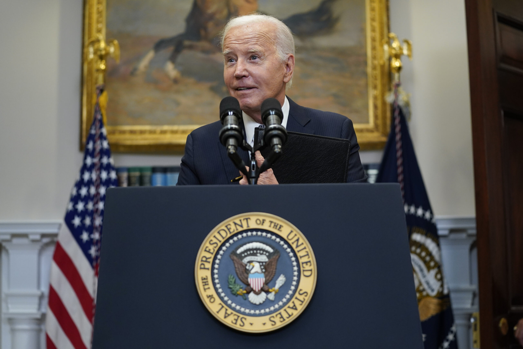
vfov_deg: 19.5
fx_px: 1017
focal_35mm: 70
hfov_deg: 28.8
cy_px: 174
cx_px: 262
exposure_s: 1/250
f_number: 2.8
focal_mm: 70
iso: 2500
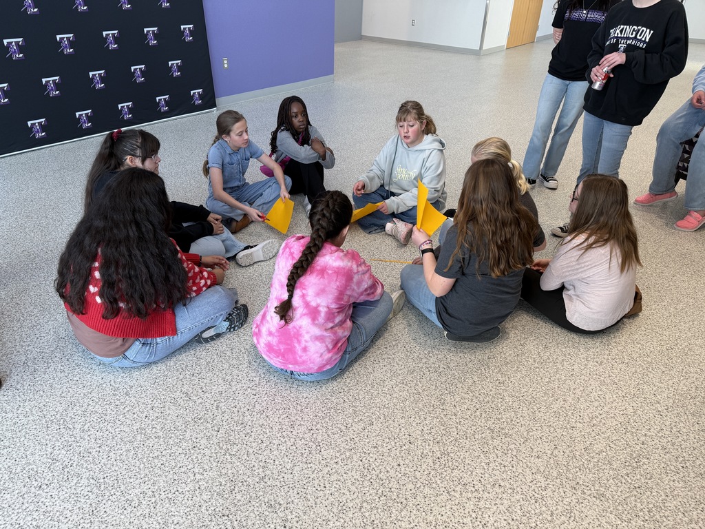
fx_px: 489
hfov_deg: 71.6
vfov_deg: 56.8
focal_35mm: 24
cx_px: 352
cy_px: 264
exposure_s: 1/121
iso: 100
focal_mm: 6.76
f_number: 1.78
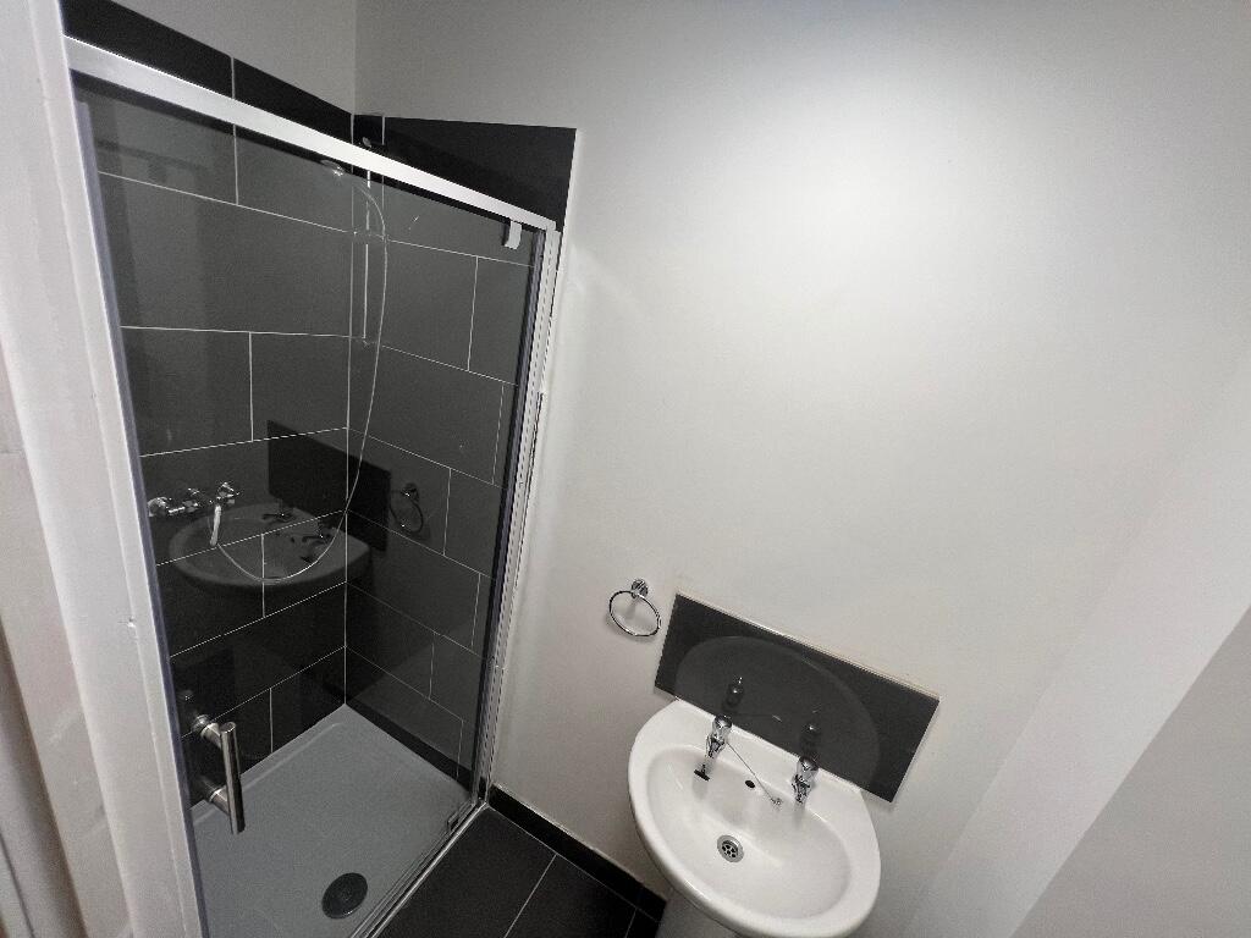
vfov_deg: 89.9
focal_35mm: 13
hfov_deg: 106.2
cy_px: 469
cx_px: 626
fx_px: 470
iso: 80
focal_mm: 1.57
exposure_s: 1/100
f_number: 1.8
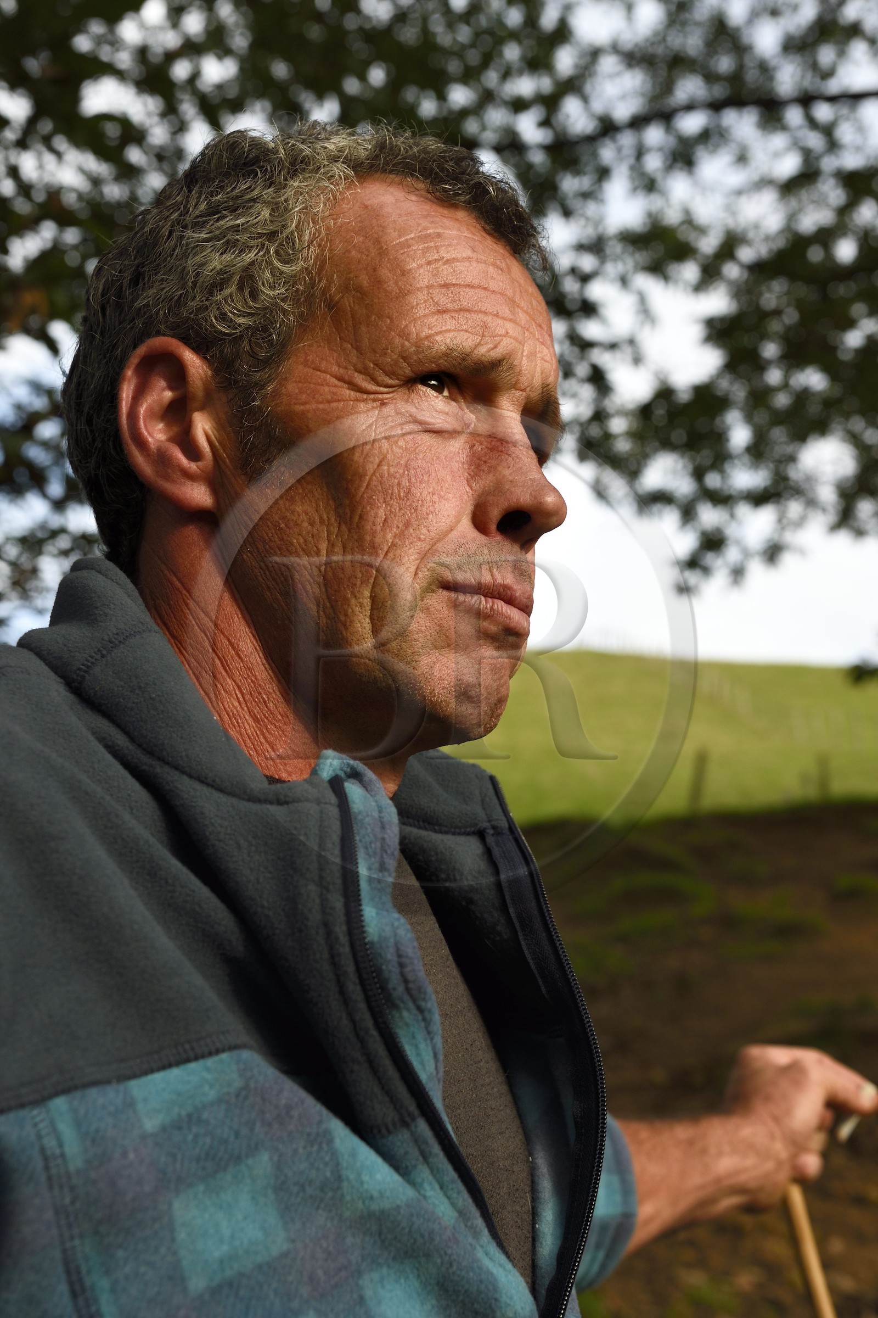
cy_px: 659
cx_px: 439
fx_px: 1902
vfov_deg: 38.2
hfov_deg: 26.0
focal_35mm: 52
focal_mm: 52
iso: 400
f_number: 9
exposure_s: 1/200
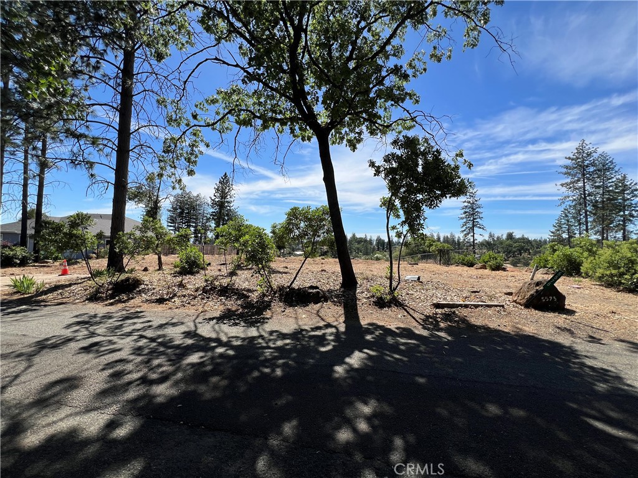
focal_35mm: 13
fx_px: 240
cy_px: 239
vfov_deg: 89.9
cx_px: 319
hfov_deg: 106.2
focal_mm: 1.57
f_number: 1.8
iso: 32
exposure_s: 1/2137
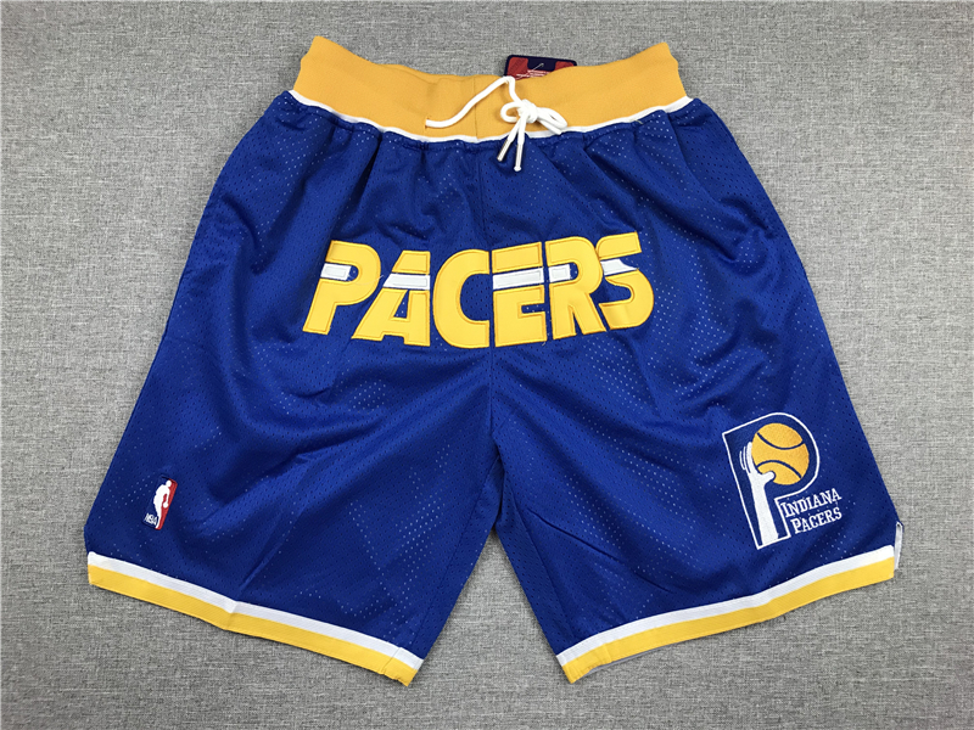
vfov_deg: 49.7
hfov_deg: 63.4
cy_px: 365
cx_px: 487
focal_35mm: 28
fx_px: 788
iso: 25
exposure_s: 1/33
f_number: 1.8
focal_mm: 3.99
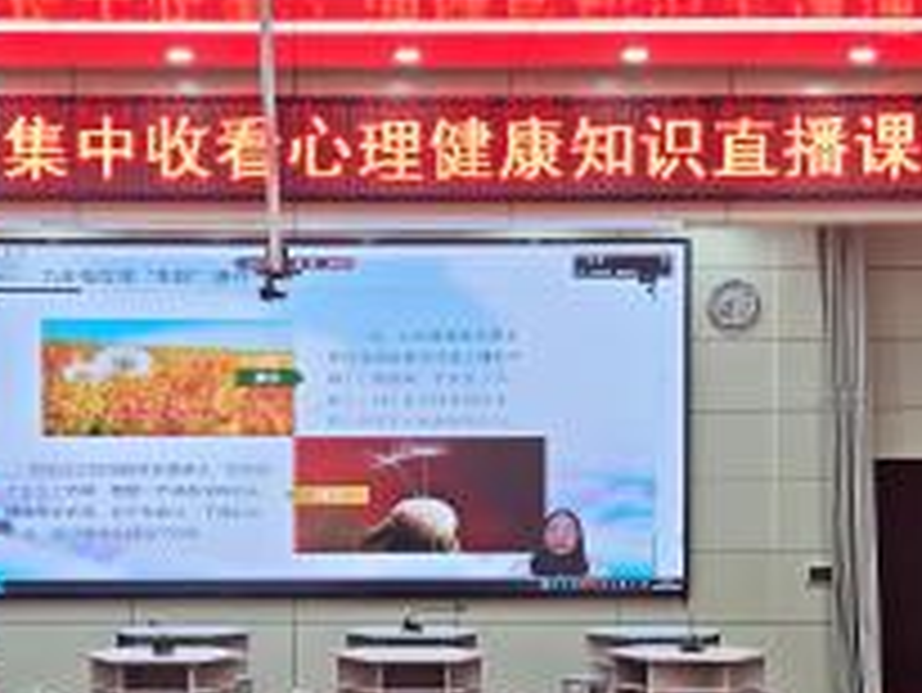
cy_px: 482
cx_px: 328
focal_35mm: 84
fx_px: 2239
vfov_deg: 17.5
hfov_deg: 23.2
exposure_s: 1/107
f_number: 1.62
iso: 50
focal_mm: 6.55
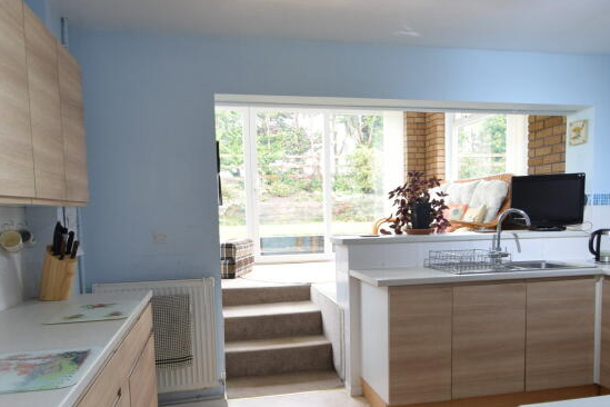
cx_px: 336
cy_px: 249
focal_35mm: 28
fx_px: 474
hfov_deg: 65.3
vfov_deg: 46.1
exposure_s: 1/50
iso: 800
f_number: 3.5
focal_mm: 10
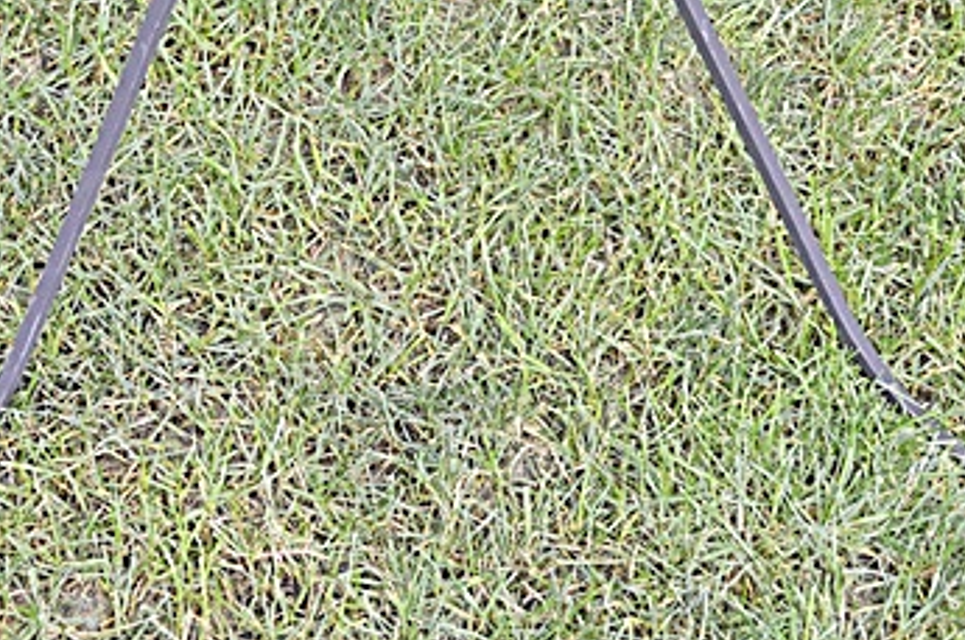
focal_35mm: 67
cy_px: 27
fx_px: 1793
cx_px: 428
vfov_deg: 19.7
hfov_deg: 30.1
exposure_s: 1/125
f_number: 5.6
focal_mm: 22
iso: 360
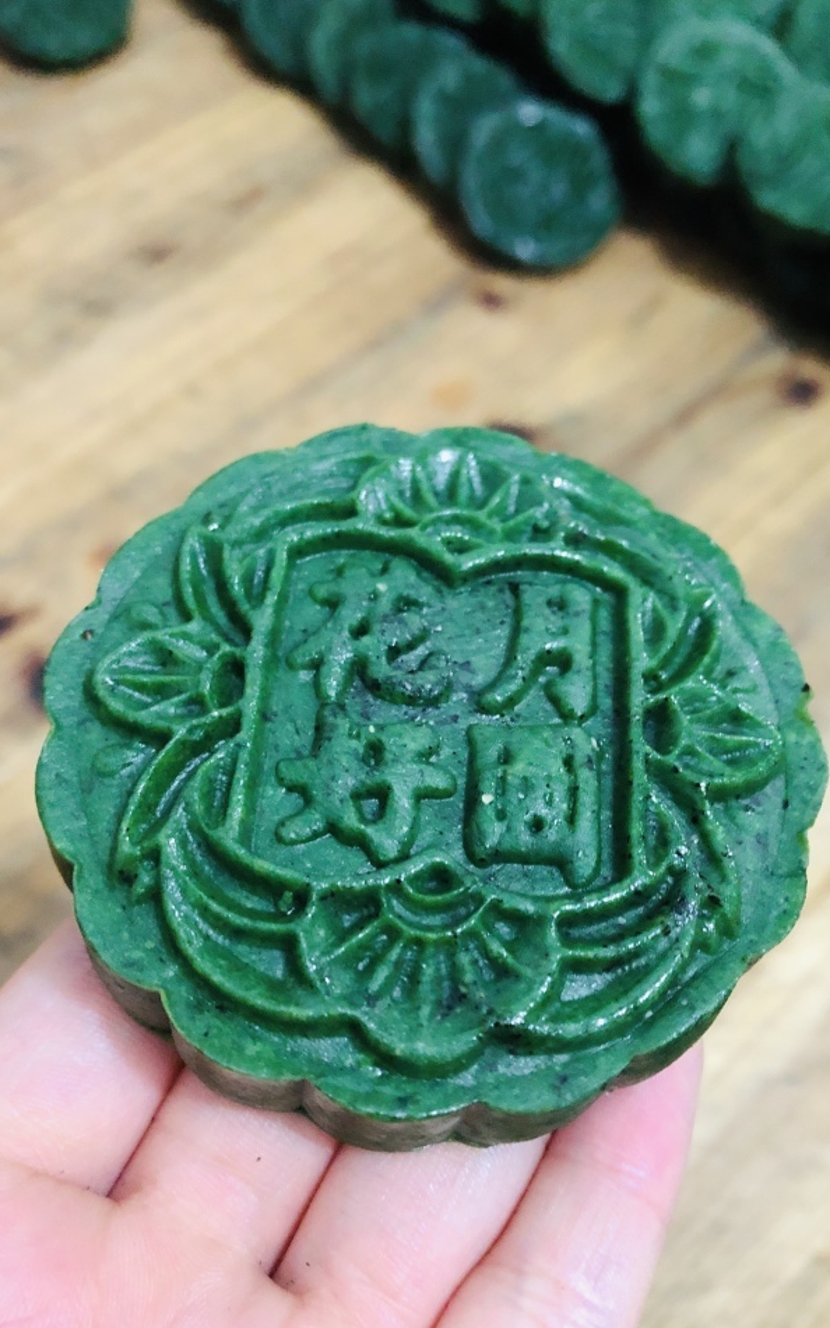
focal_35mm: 32
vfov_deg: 59.6
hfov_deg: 39.4
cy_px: 702
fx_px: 1158
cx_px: 444
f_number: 1.8
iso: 80
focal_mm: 3.99
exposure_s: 1/5
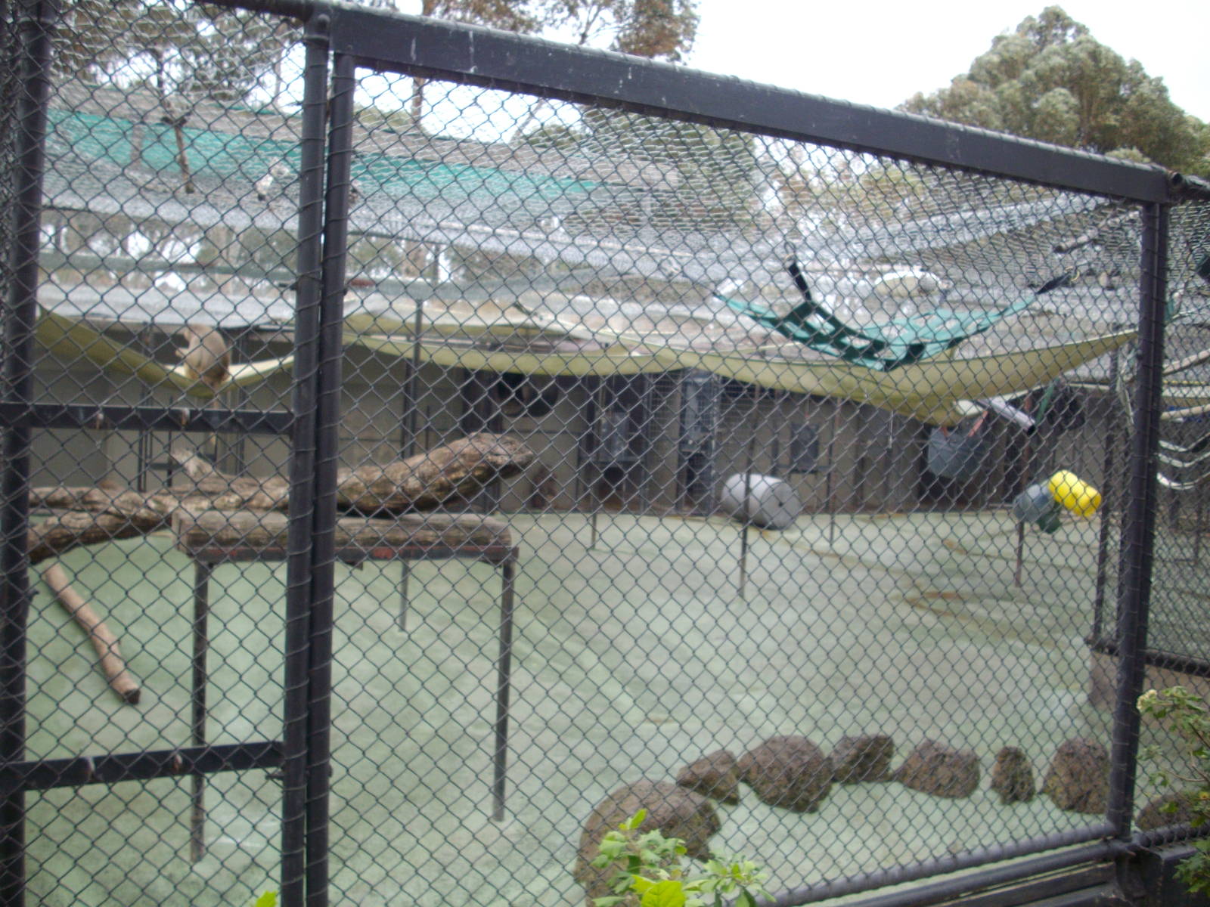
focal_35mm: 37
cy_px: 454
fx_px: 1293
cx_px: 605
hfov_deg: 50.1
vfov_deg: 38.7
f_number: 2.8
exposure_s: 1/125
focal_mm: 6.2
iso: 119
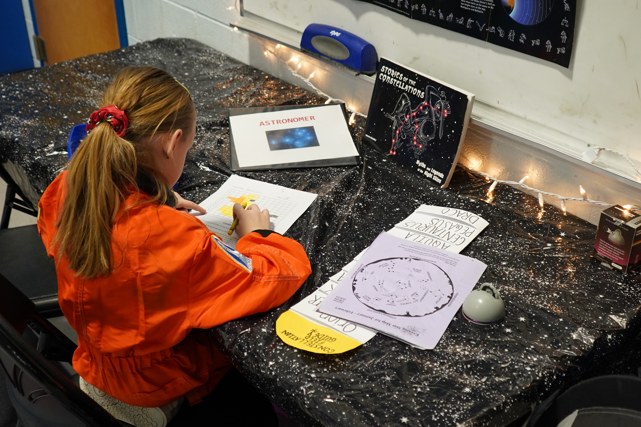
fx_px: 766
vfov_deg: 31.2
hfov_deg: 45.4
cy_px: 209
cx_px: 327
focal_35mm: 43
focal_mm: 28
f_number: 3.5
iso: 1600
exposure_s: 1/160
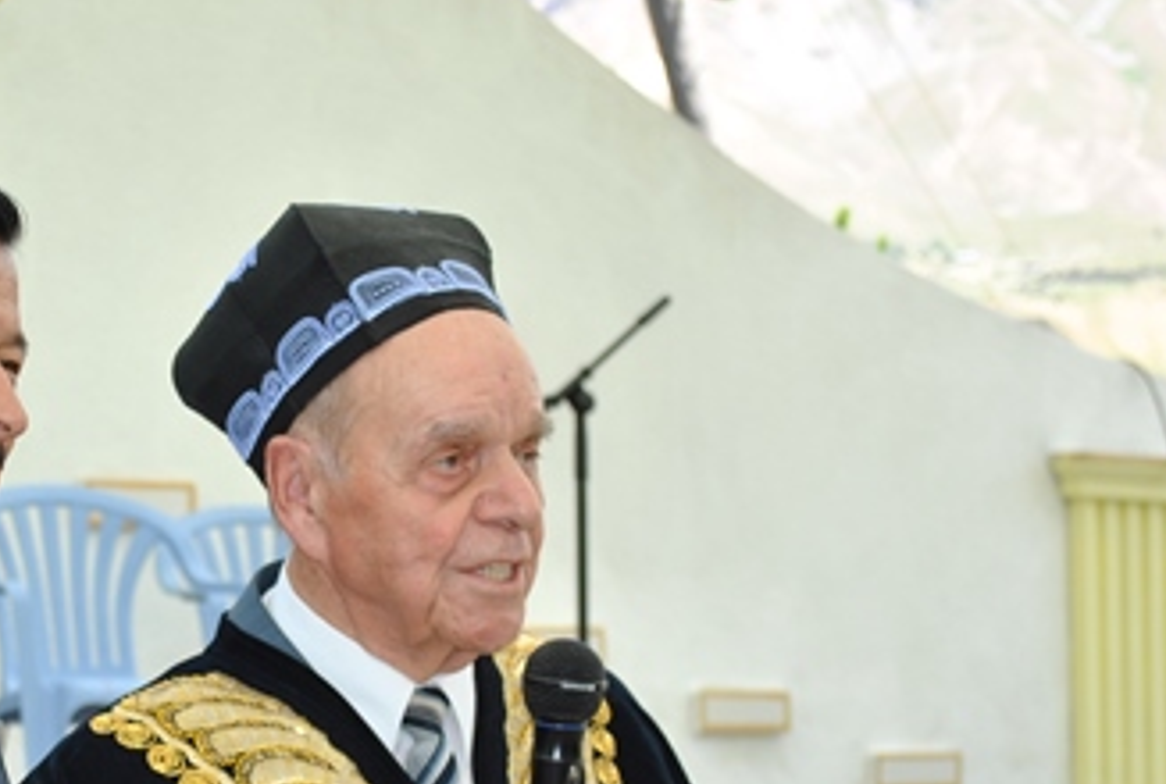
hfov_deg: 15.7
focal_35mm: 129
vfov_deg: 10.7
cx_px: 135
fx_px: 4190
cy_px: 620
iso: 125
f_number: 5.3
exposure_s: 1/125
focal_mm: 44
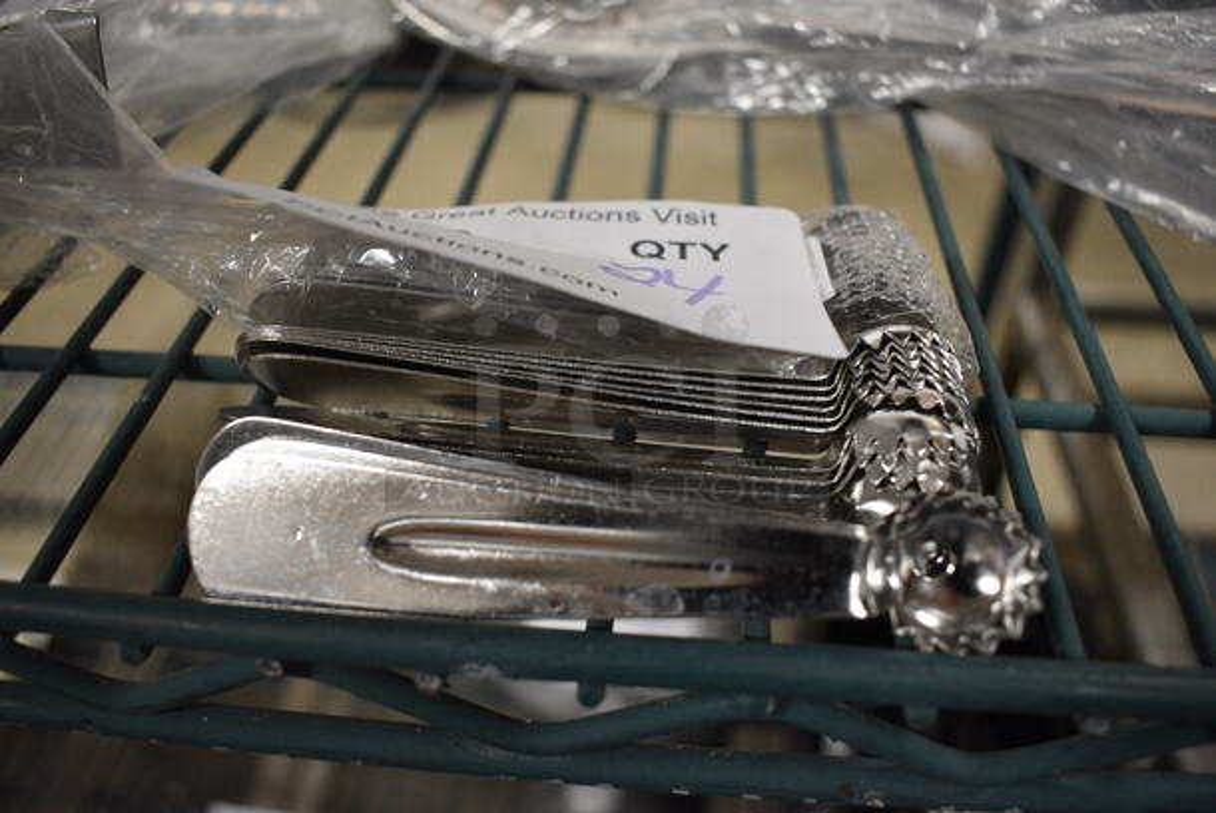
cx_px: 608
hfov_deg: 61.9
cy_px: 406
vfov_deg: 43.7
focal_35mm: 30
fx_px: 1014
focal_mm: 20
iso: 1400
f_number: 4
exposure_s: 1/60
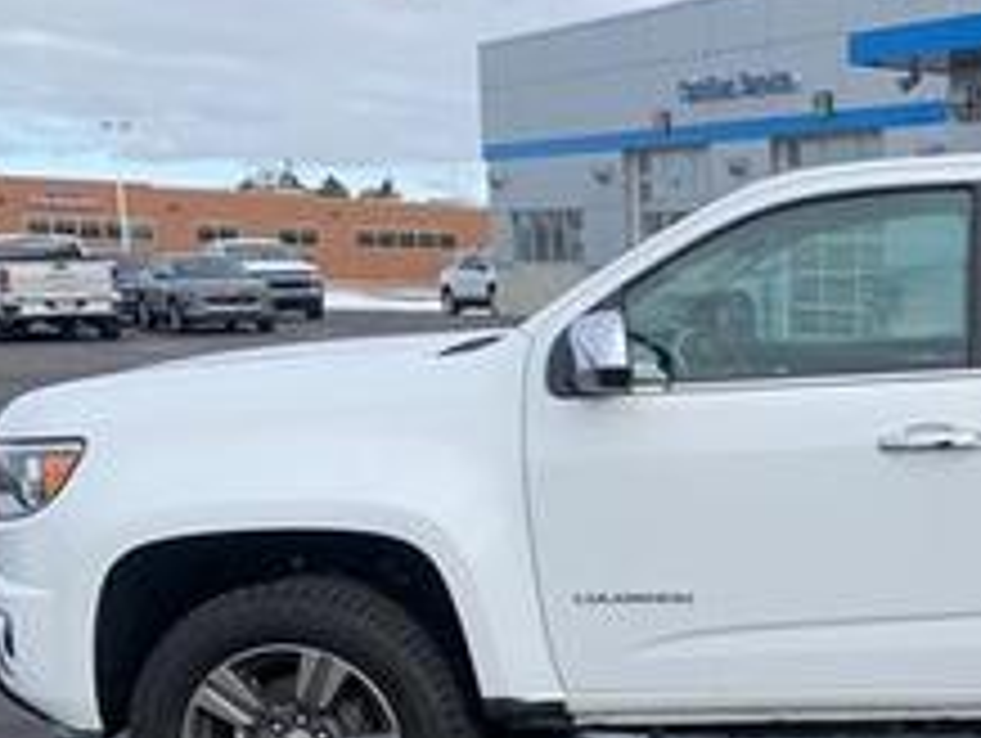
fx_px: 1702
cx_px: 1035
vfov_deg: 23.9
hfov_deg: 29.5
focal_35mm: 60
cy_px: 648
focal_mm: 4.25
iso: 25
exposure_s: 1/1447
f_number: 1.8
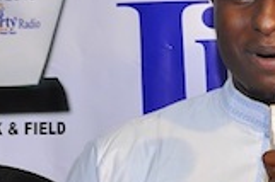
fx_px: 1709
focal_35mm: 224
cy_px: 179
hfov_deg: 8.9
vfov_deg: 6.1
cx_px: 456
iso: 800
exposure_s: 1/60
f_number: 8
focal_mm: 40
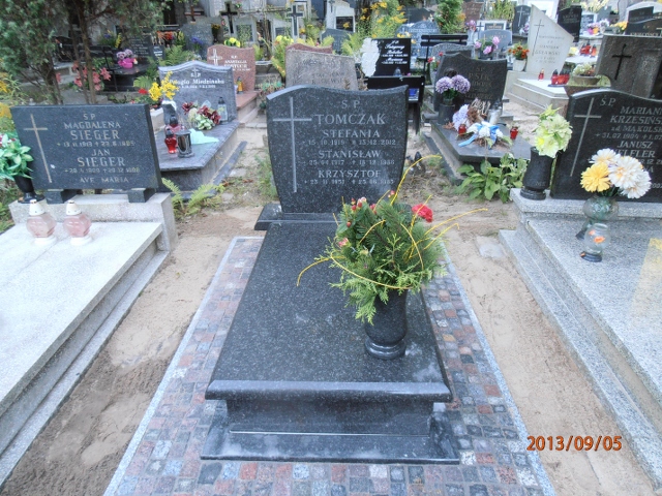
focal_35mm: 24
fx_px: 459
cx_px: 331
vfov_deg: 56.8
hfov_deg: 71.6
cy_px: 248
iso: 125
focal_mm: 4.2
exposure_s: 1/30
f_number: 3
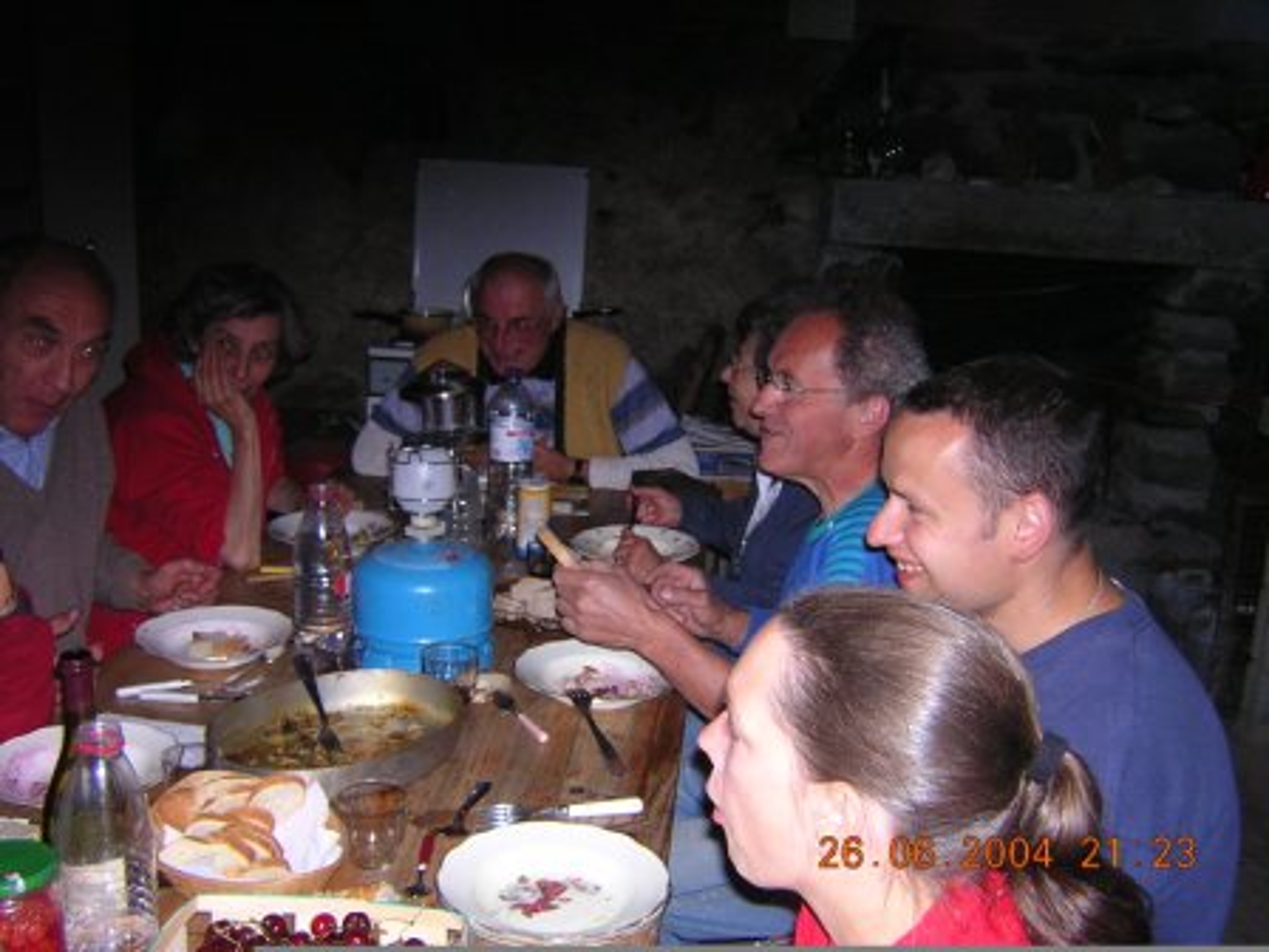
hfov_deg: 51.4
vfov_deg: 39.7
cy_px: 476
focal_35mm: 36
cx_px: 634
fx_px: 1320
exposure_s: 1/60.1
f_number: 2.6
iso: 198
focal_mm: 4.7
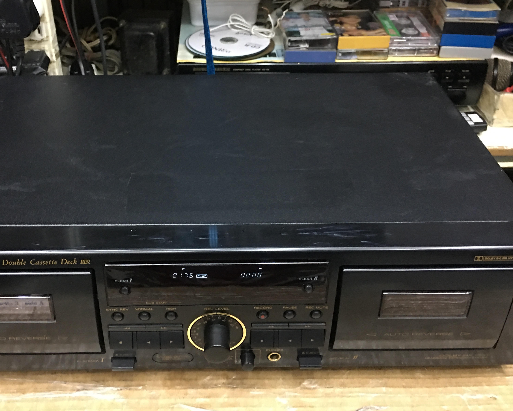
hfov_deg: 47.8
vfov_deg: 39.0
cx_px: 216
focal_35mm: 38
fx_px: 577
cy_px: 169
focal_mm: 4.15
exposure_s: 1/8
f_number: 2.2
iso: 125
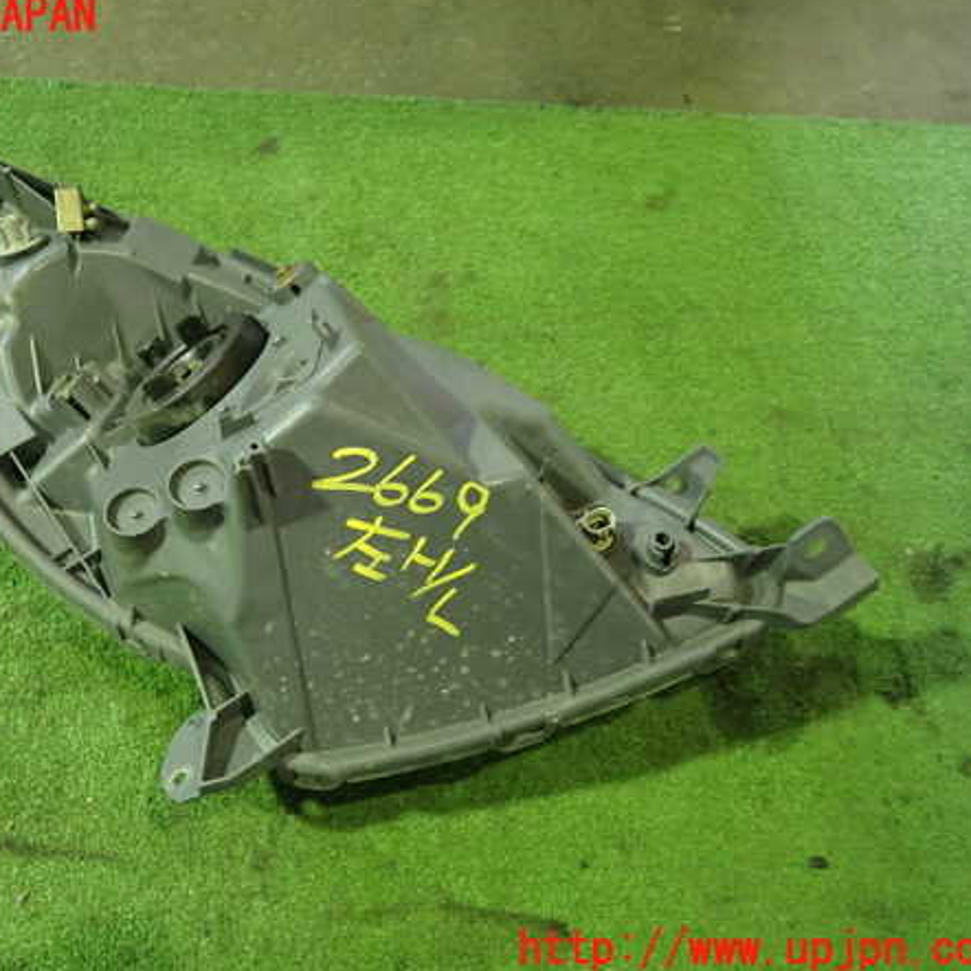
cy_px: 483
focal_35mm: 30
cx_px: 356
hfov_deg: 53.4
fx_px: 952
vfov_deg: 54.0
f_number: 2
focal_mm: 4.5
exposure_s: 1/30
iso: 640
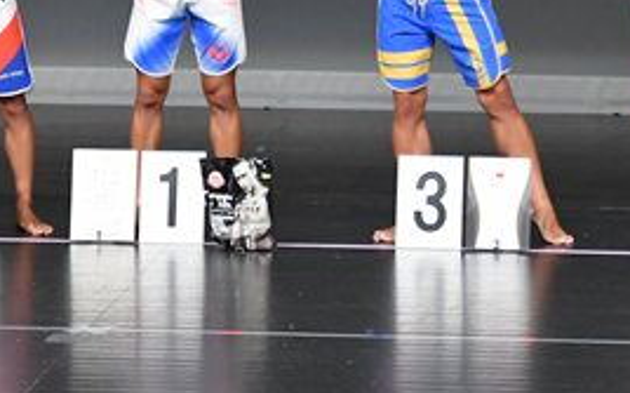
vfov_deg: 2.4
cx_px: 138
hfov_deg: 3.9
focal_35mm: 540
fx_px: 9264
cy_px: -89
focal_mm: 122
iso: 5000
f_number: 5.6
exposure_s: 1/400
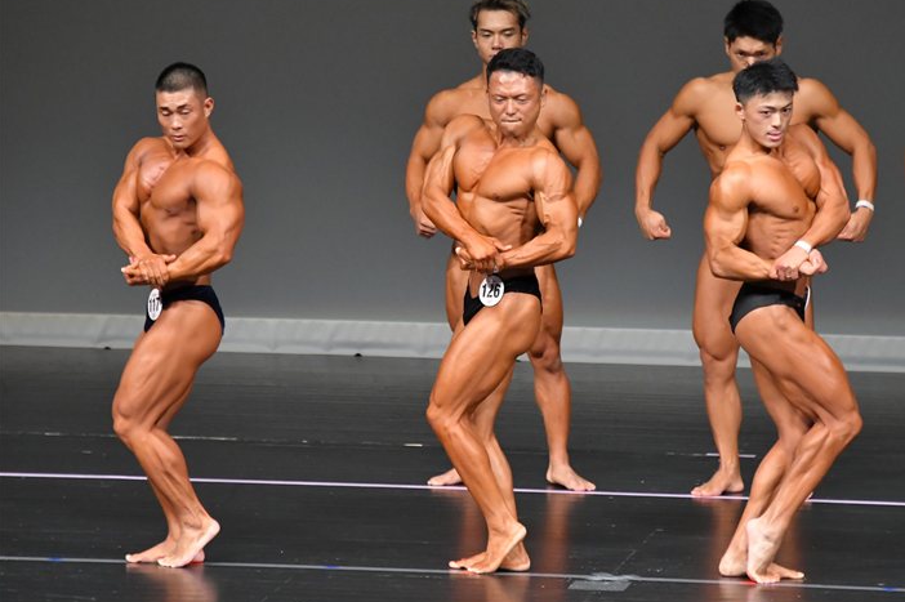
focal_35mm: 381
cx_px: 497
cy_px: 293
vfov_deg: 3.6
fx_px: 9571
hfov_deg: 5.4
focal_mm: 230
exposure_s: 1/400
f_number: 5.6
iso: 5000
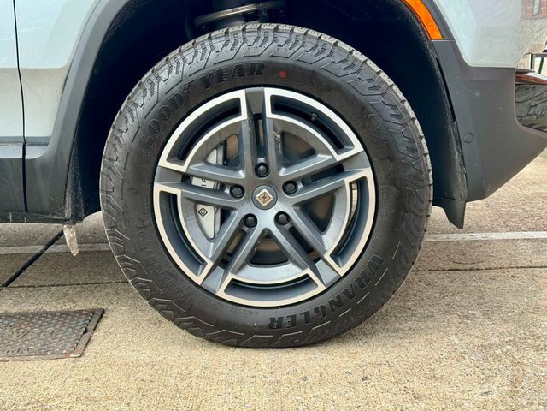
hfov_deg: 39.7
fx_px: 758
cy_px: 206
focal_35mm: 48
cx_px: 274
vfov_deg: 30.3
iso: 64
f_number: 1.78
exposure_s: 1/685
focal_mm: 6.76
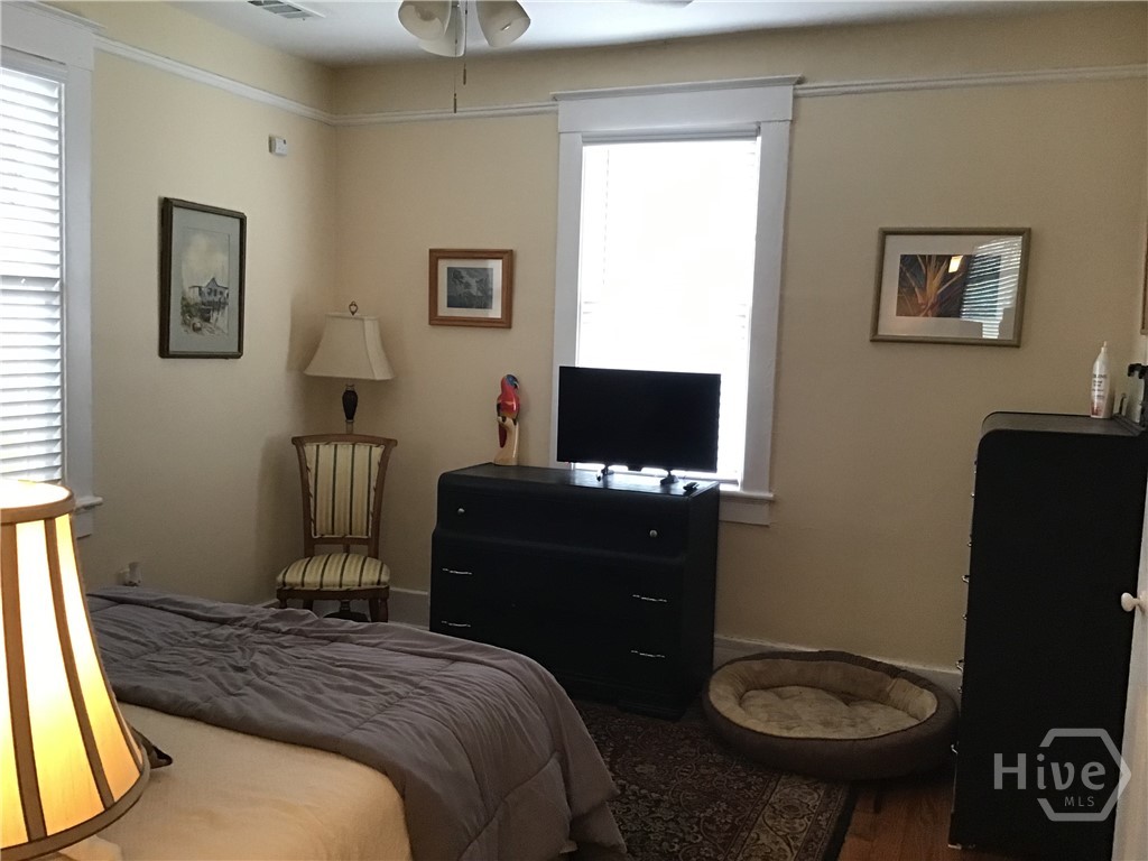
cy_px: 430
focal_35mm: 31
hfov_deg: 58.4
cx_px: 574
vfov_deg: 45.4
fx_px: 1028
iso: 100
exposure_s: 1/30
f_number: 2.4
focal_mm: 3.3
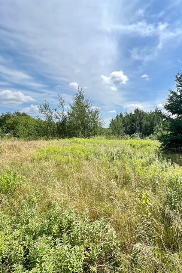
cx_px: 124
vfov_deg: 86.8
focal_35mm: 19
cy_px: 143
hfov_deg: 62.7
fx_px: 144
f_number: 1.8
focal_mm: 1.57
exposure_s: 1/2096
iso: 32
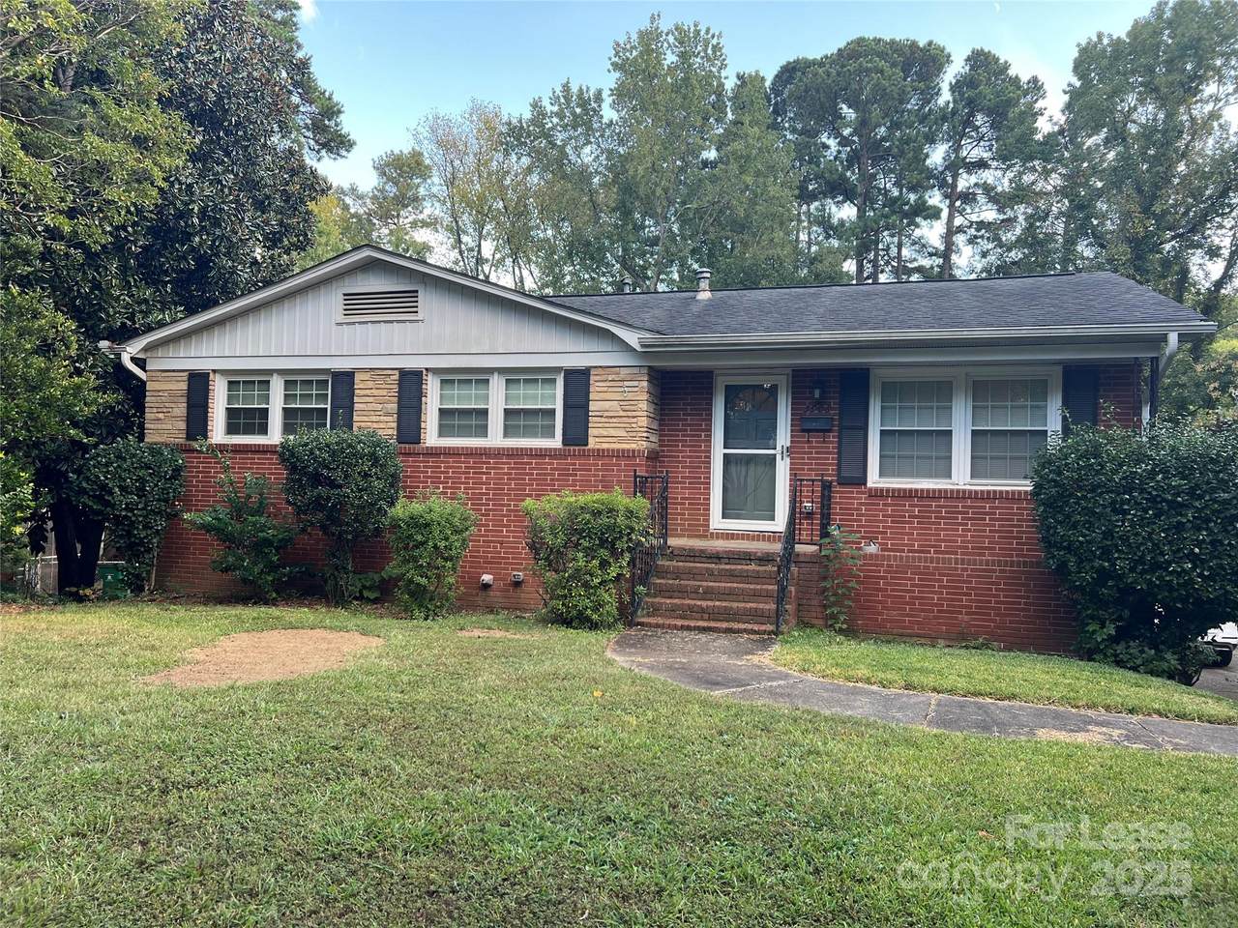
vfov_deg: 53.1
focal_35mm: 26
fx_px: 930
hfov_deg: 67.3
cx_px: 619
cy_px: 464
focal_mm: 5.7
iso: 50
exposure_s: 1/209
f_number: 1.5
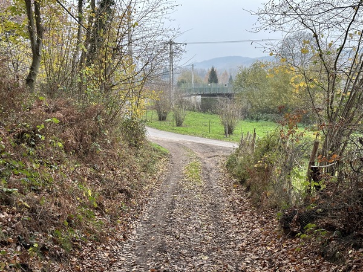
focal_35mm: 48
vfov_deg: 30.3
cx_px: 182
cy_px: 136
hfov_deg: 39.7
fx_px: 503
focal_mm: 6.86
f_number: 1.78
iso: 64
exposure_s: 1/121
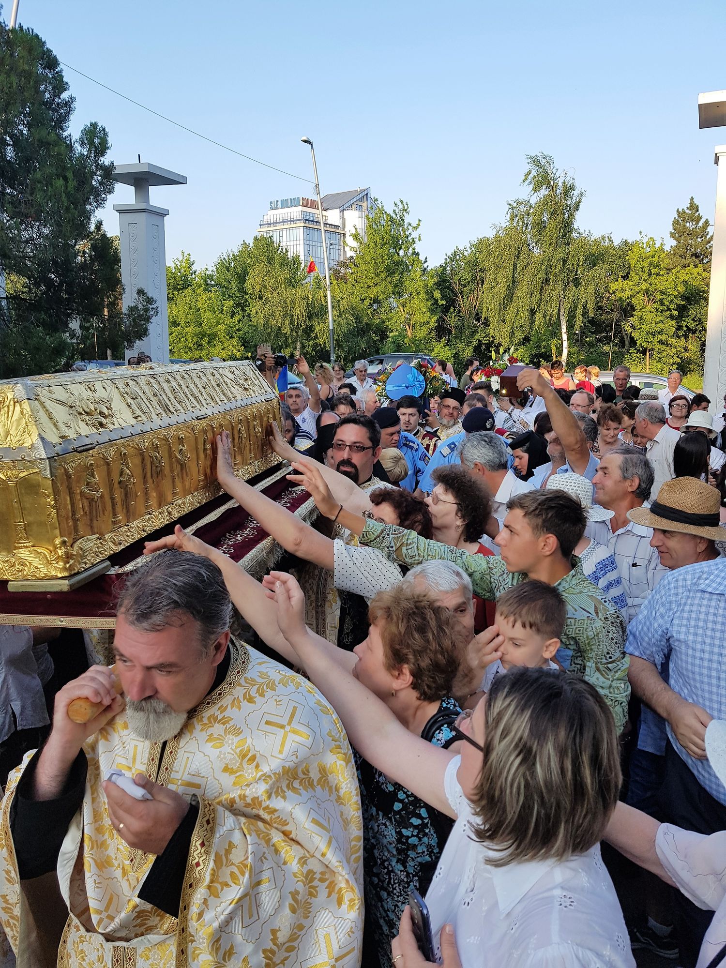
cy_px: 484
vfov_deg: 67.3
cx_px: 363
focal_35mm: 26
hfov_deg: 53.1
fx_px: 727
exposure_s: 1/624
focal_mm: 4.2
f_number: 1.7
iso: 40
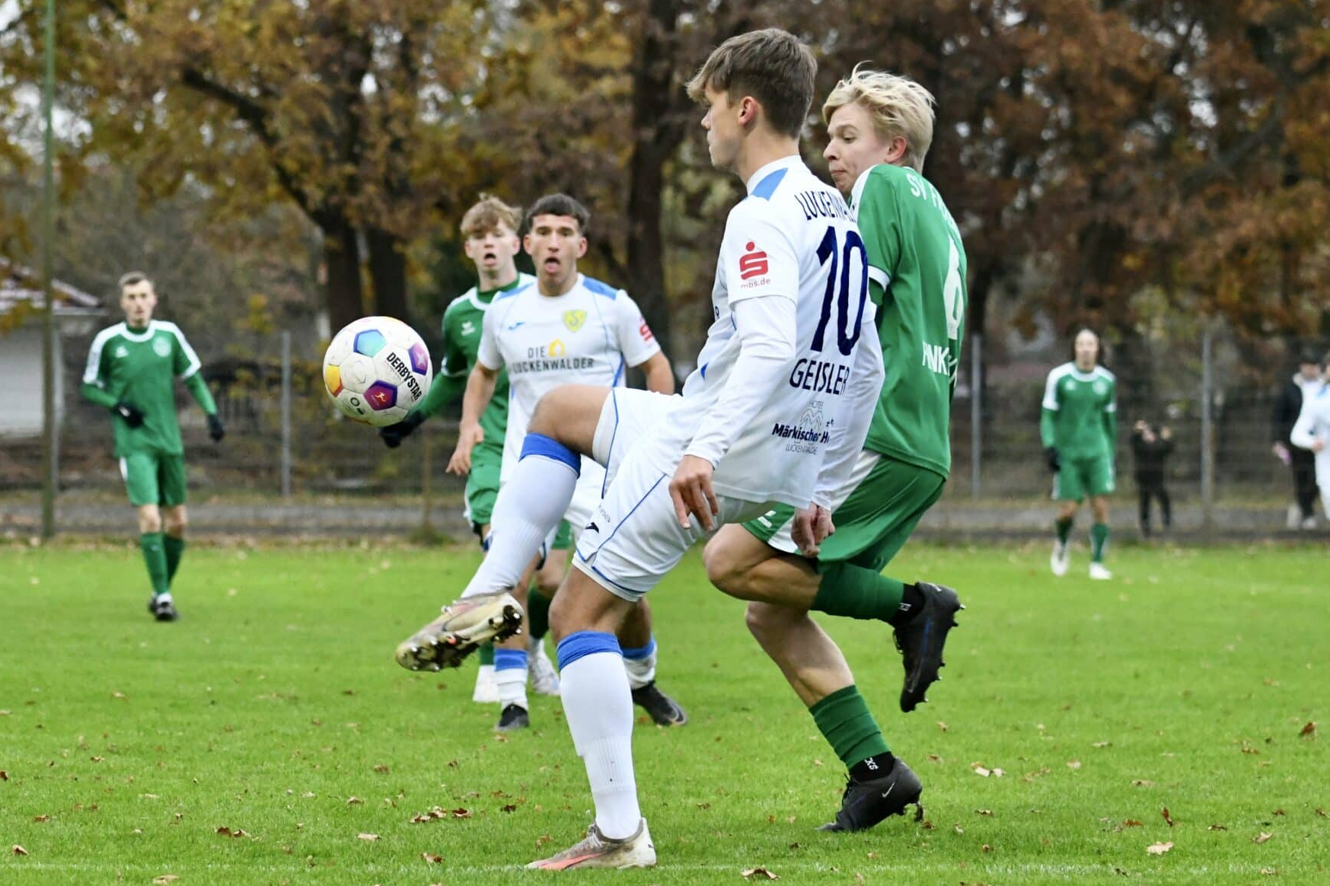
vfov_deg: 10.1
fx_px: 5023
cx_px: 733
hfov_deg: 15.1
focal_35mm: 136
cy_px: 470
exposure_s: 1/1600
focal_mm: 116
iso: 8000
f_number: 4.8
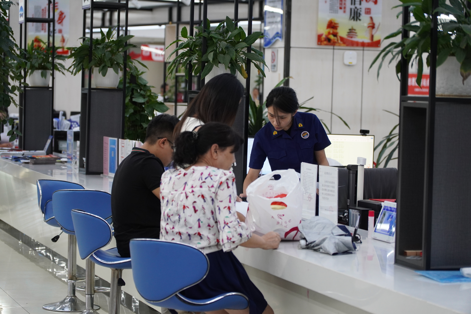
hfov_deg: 19.5
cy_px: 157
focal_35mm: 105
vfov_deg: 13.0
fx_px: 1374
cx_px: 236
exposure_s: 1/125
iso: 800
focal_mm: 70
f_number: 2.8
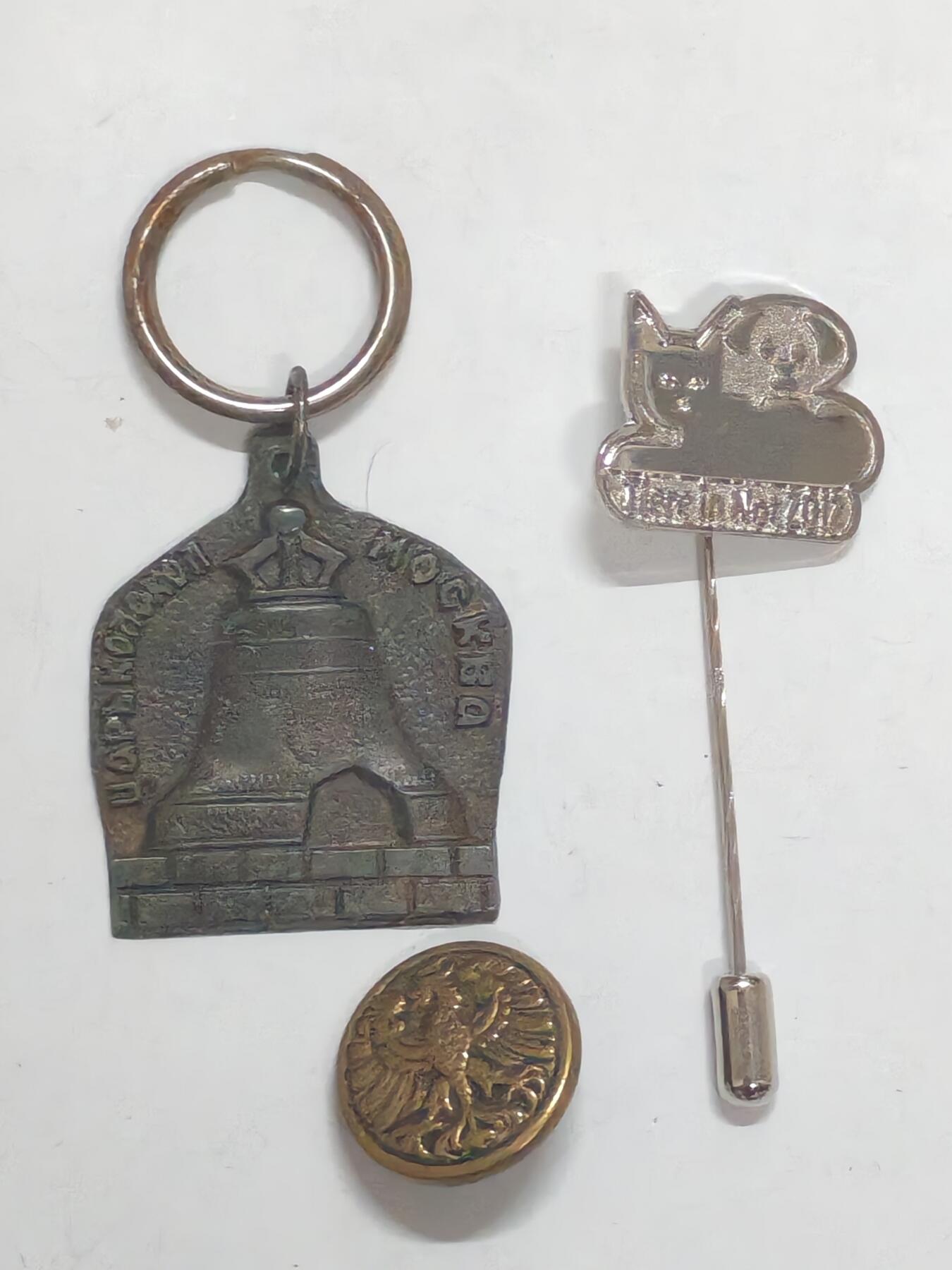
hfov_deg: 11.6
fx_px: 4694
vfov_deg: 15.4
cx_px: 476
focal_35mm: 128
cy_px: 635
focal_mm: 5.52
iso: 1000
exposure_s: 1/33
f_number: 1.95
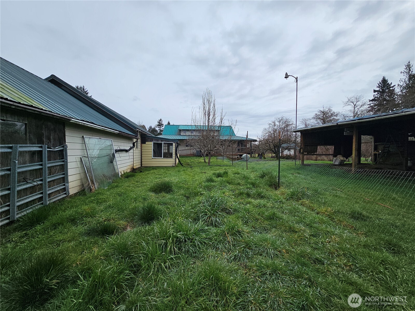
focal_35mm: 13
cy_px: 156
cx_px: 208
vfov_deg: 89.9
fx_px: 156
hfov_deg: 106.2
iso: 50
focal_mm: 2.2
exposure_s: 1/2600
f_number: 2.2
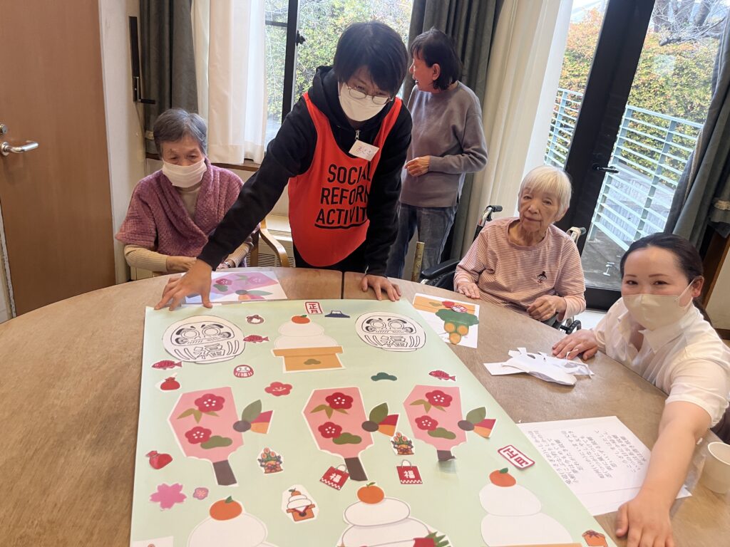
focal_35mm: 26
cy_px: 274
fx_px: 548
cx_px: 365
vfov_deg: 53.1
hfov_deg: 67.3
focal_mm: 5.1
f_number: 1.6
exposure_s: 1/50
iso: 160
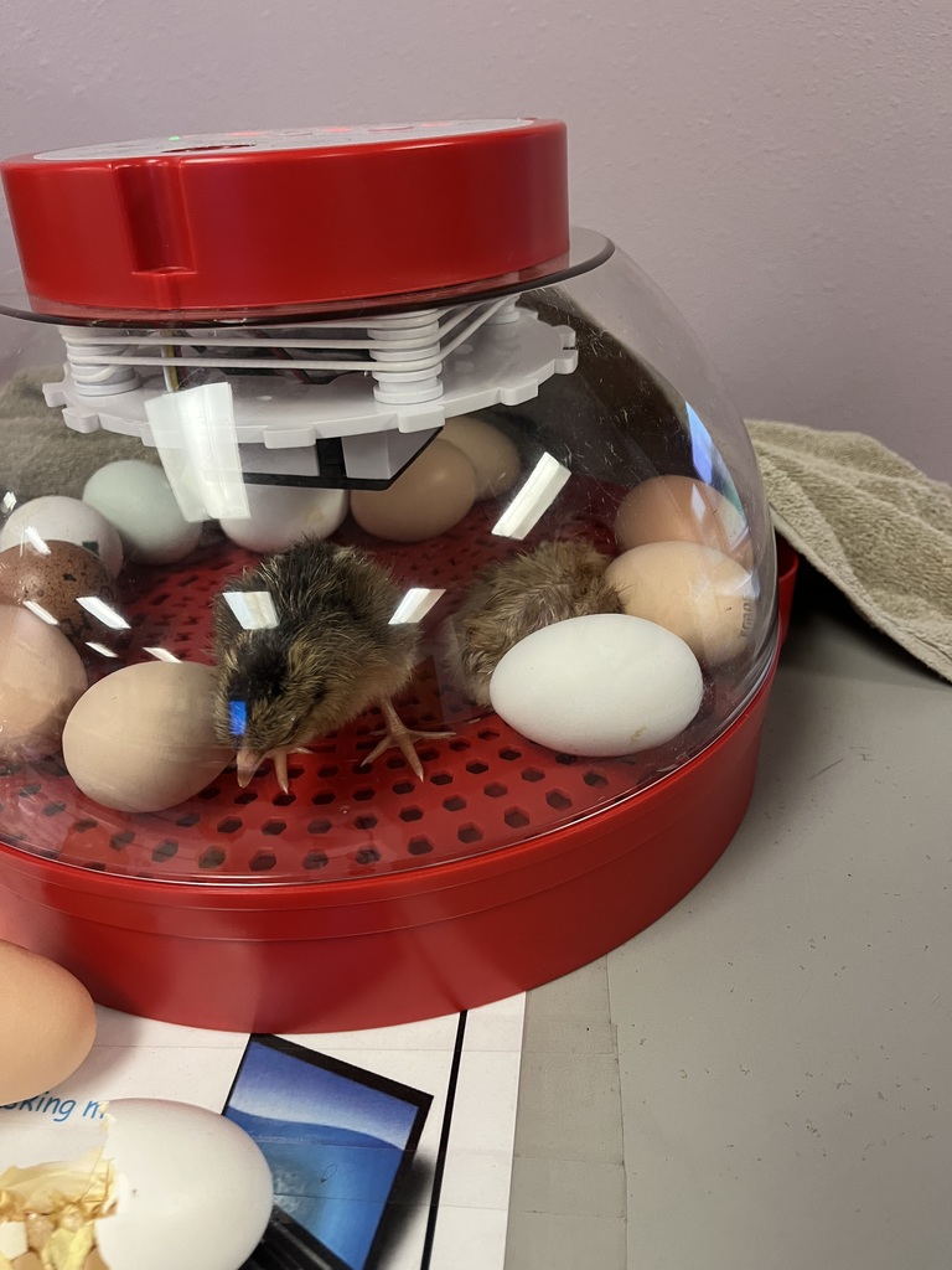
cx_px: 476
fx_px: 953
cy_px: 635
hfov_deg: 53.1
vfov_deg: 67.3
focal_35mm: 26
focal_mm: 5.1
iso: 200
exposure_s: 1/57
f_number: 1.6
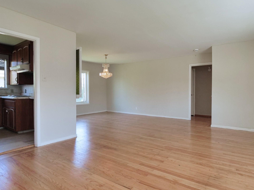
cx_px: 146
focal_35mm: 20
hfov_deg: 81.2
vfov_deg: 66.0
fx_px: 147
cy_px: 95
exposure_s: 1/160
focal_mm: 7
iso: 800
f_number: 4.5
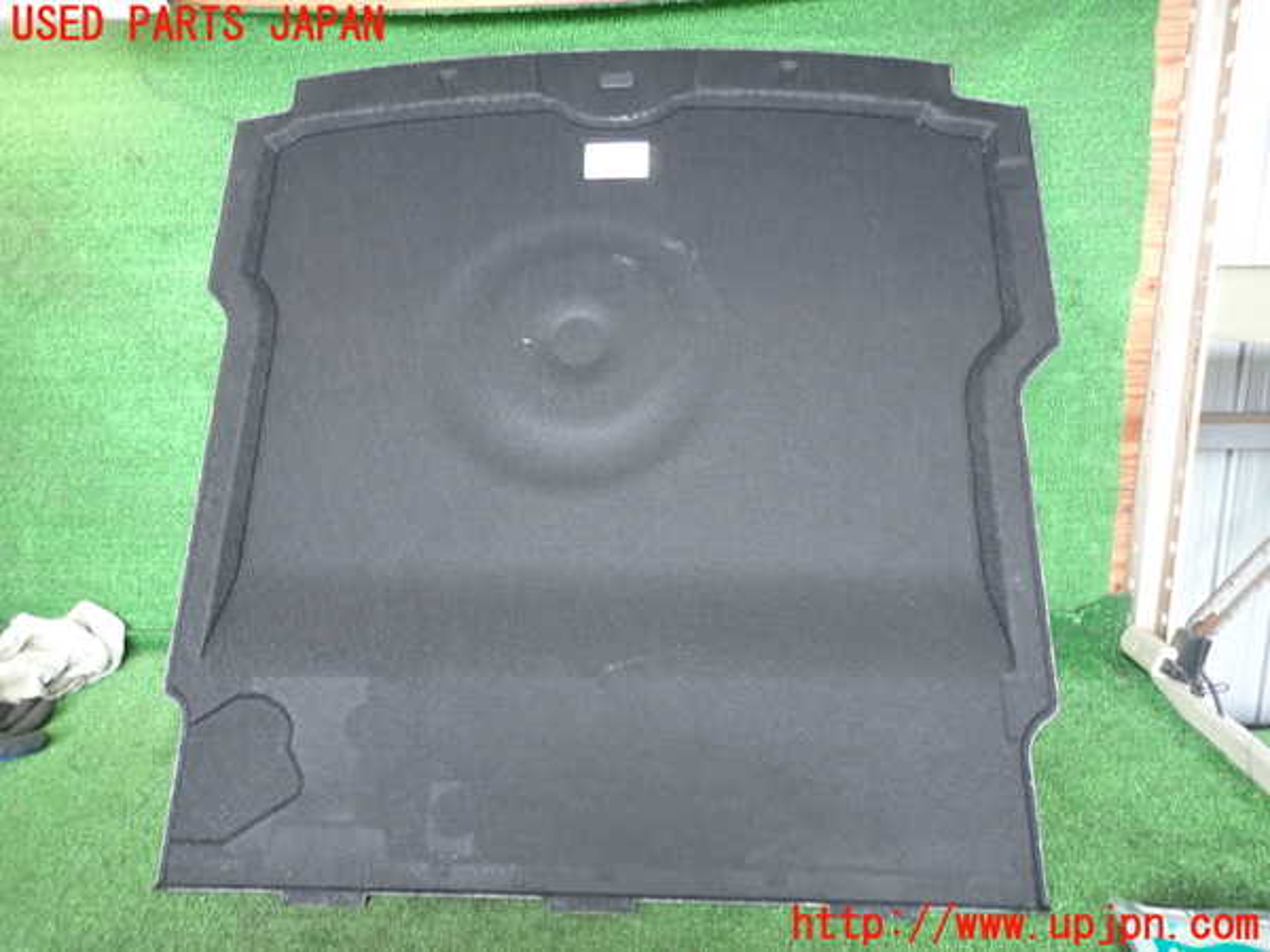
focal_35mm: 25
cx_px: 635
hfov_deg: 69.4
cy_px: 476
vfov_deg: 54.9
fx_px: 917
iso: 200
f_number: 2
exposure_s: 1/50
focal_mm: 4.5
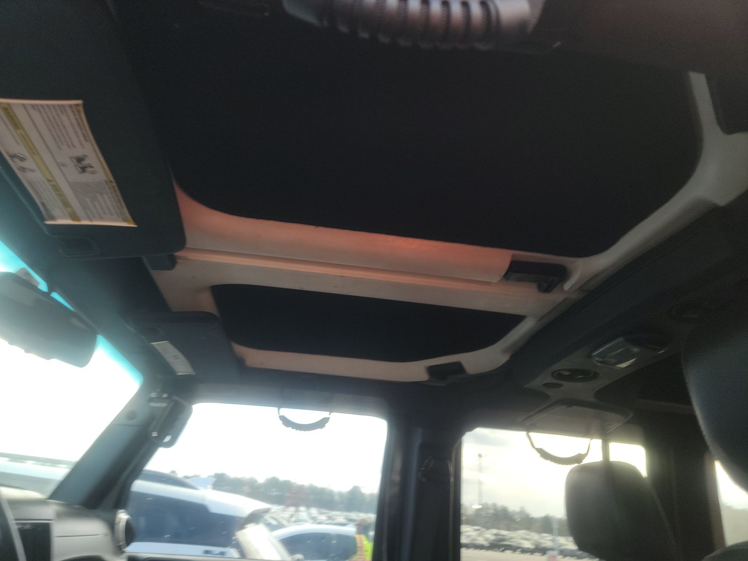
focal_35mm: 24
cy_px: 280
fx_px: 519
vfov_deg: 56.8
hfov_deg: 71.6
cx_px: 374
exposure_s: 1/59
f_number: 1.8
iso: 59
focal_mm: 6.7
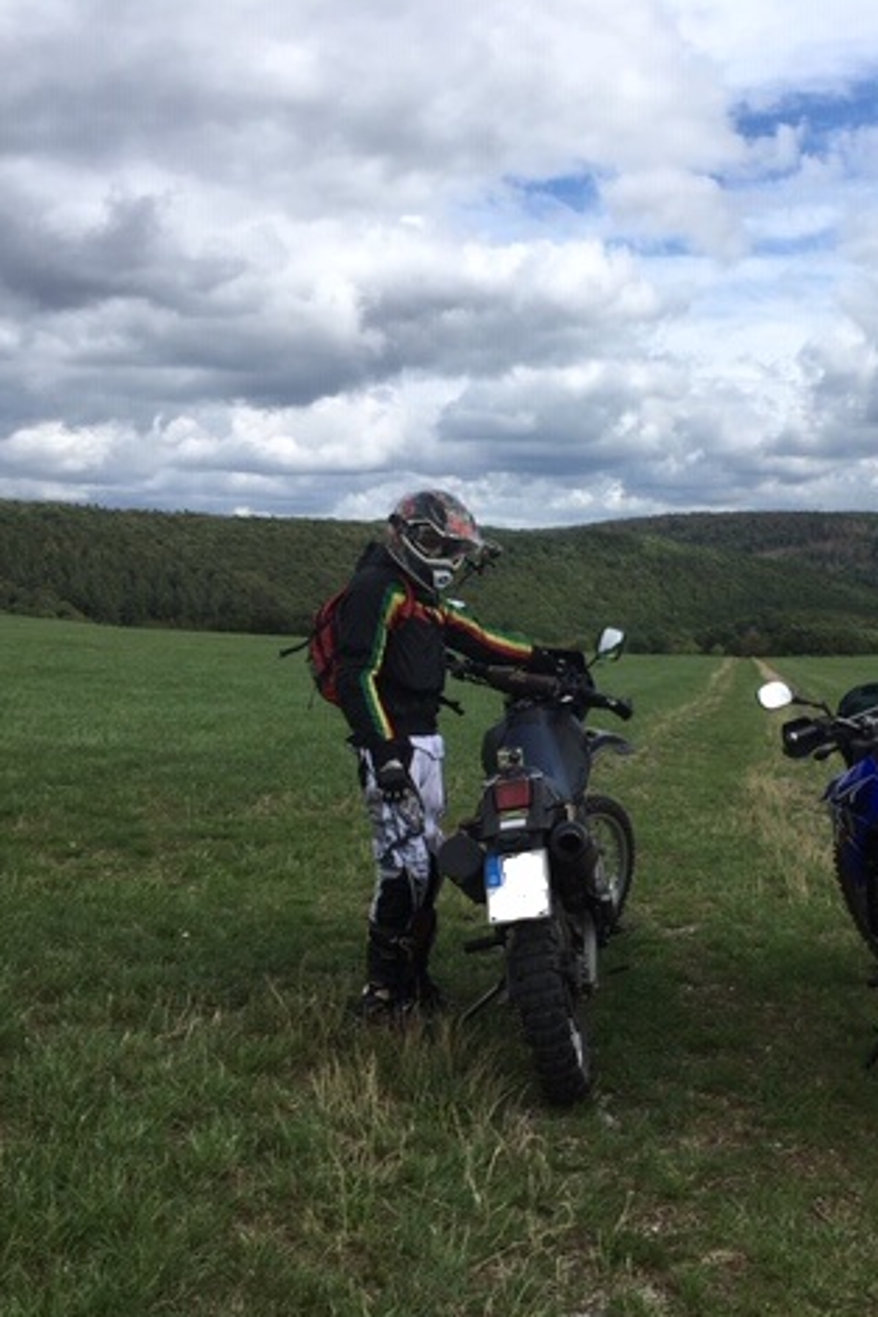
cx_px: 624
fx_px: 1500
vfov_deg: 47.4
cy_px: 663
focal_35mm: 41
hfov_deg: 32.2
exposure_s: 1/1876
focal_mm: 4.15
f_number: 2.2
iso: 25
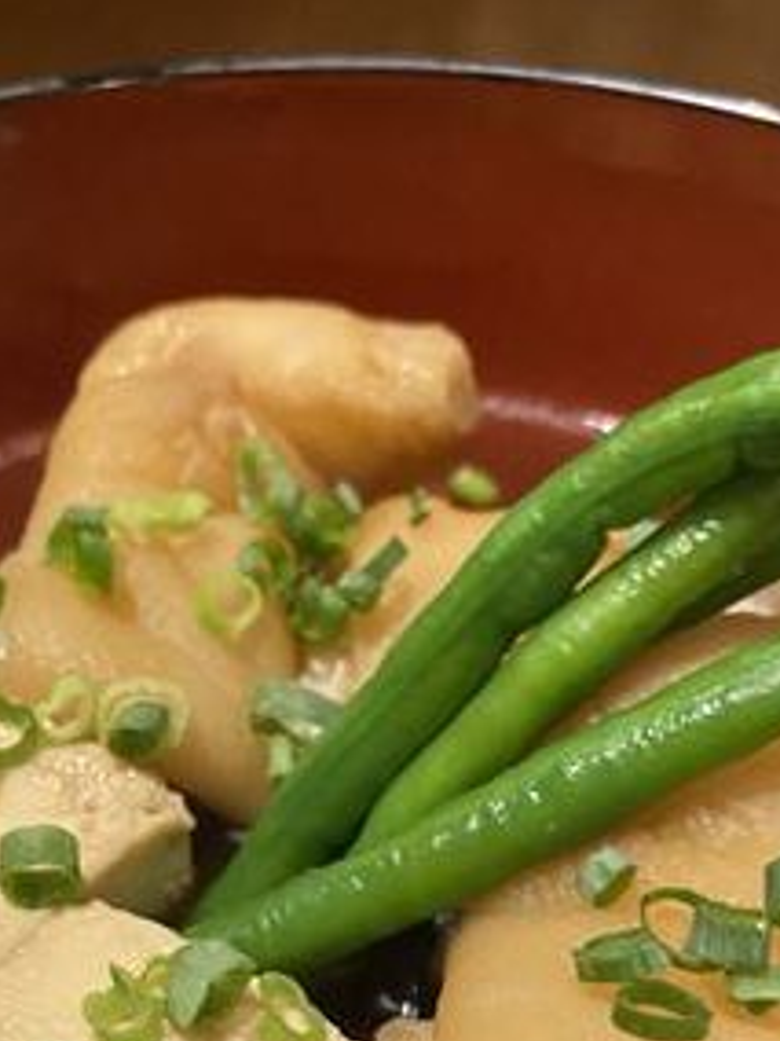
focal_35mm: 55
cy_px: 1026
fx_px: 1652
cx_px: 406
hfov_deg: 26.6
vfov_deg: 32.3
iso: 500
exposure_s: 1/40
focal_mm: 4.25
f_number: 1.8
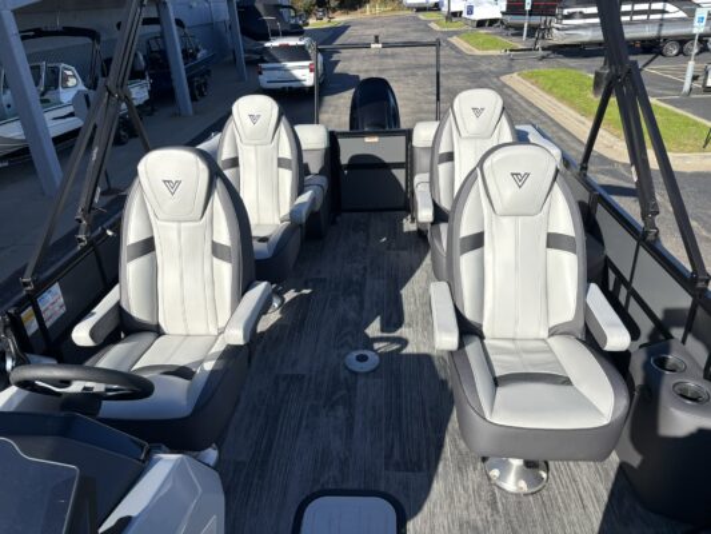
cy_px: 267
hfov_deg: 67.3
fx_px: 534
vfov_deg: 53.1
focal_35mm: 26
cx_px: 356
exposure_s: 1/3311
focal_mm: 5.96
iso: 50
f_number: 1.6
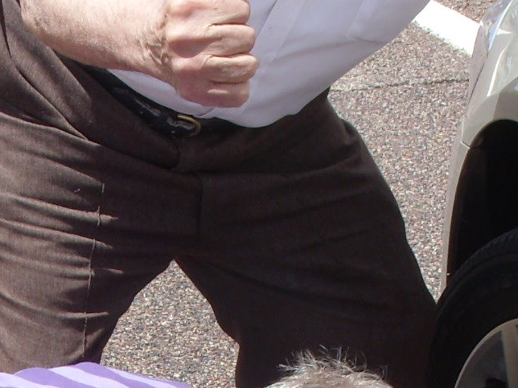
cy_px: 631
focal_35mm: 153
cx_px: 30
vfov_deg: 9.4
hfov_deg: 12.8
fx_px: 2290
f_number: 4.9
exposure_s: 1/323
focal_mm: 6.3
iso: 50
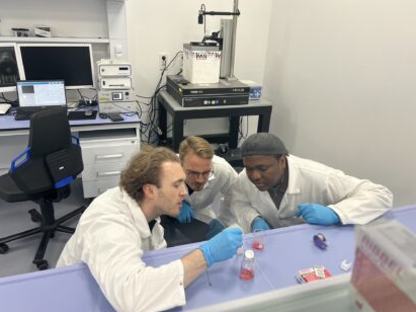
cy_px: 153
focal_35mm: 27
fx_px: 324
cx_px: 202
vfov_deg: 51.3
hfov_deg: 65.3
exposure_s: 1/100
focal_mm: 5.7
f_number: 1.5
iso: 64
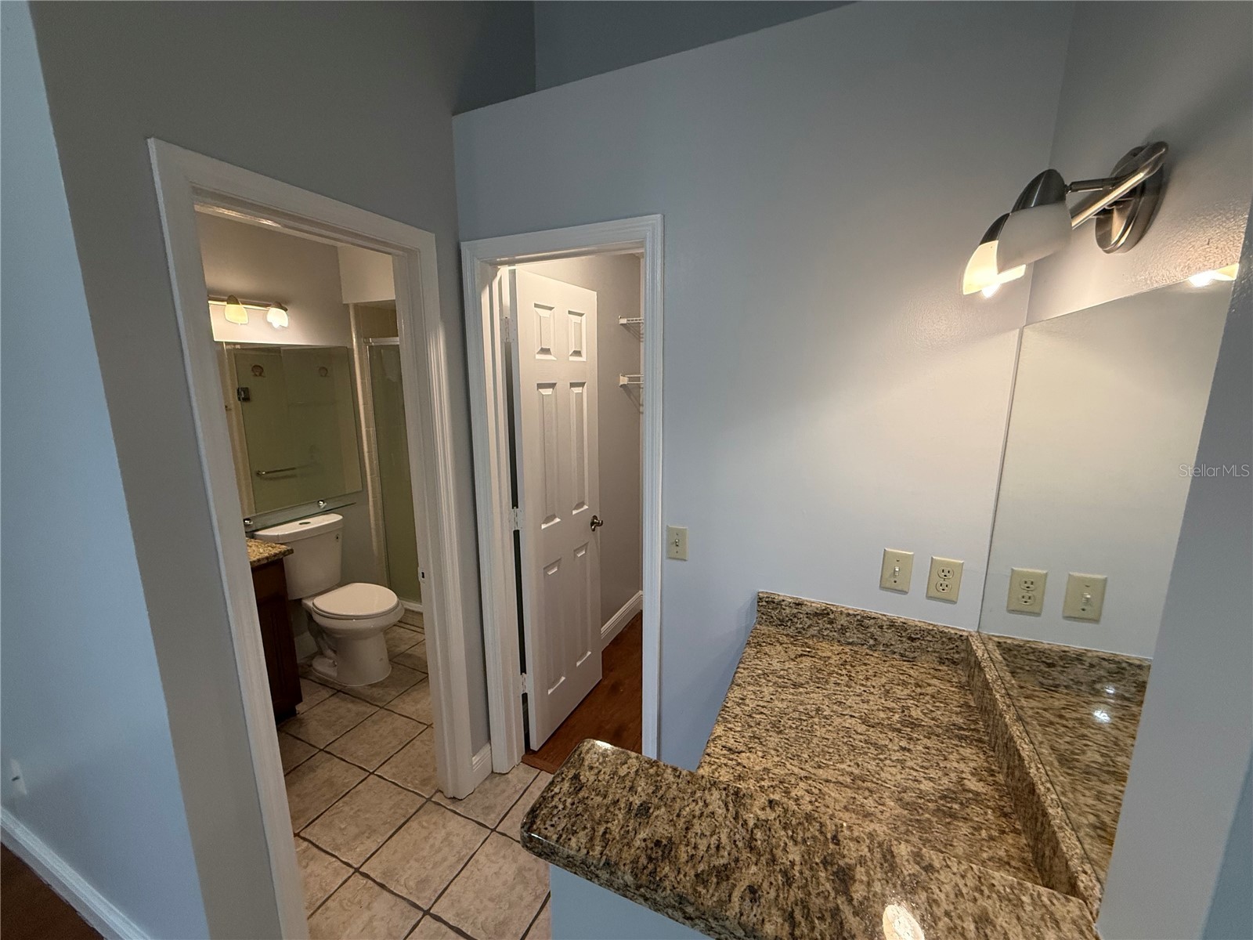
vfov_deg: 85.7
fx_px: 507
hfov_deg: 102.1
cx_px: 626
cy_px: 470
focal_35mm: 14
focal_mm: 2.22
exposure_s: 1/120
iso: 320
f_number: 2.2
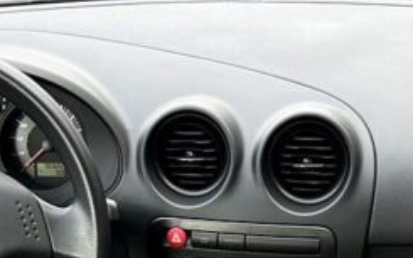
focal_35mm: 90
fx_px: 1013
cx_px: 244
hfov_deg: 23.0
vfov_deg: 12.8
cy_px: 504
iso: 32
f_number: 1.5
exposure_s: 1/121
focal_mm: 5.7
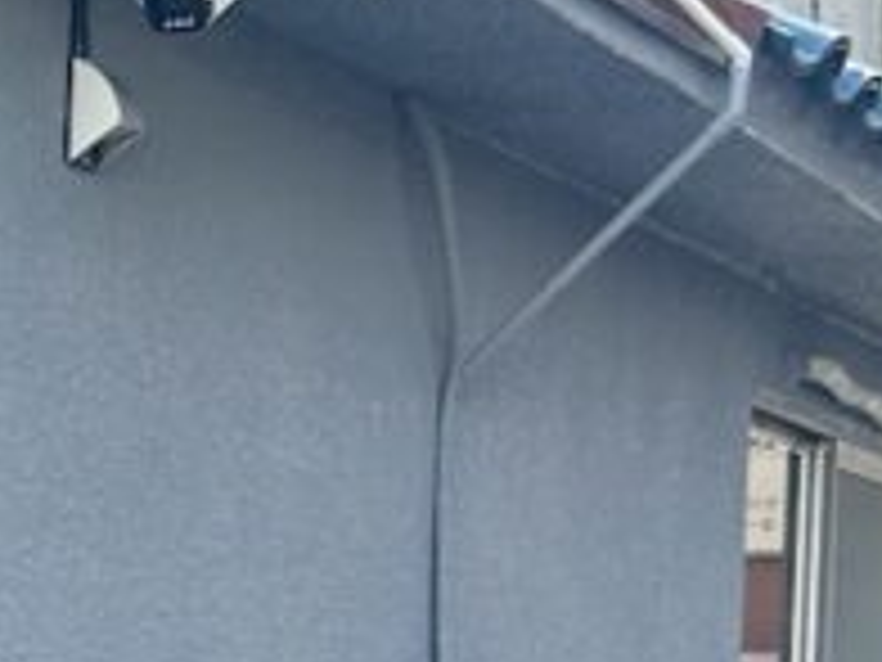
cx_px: -1156
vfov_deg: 10.5
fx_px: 3465
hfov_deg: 12.0
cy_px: 1049
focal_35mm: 136
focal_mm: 5.7
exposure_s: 1/304
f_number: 1.5
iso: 50
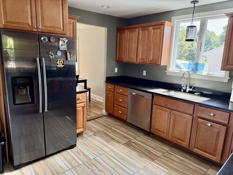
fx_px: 162
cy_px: 88
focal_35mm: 24
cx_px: 116
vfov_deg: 56.8
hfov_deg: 71.6
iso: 200
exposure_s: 1/166
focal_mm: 6.76
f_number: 1.78
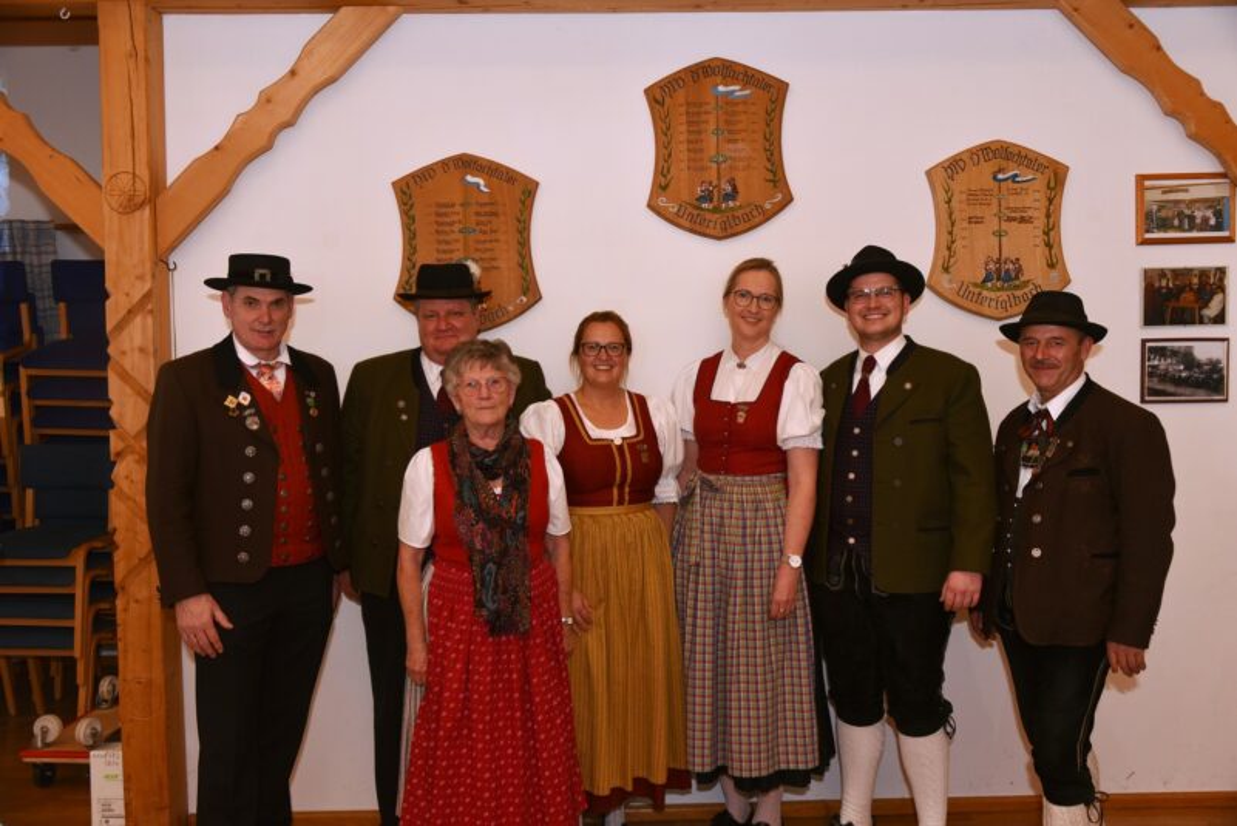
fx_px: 1066
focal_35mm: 31
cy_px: 413
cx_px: 618
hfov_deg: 60.3
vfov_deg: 42.4
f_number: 5.6
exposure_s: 1/60
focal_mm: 31
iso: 400
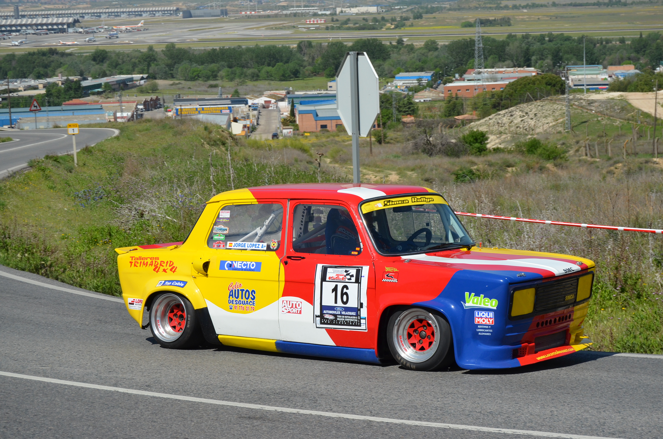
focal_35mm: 82
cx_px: 332
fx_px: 1516
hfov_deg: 24.7
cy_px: 220
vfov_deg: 16.5
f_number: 8
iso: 400
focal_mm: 55
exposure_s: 1/2000
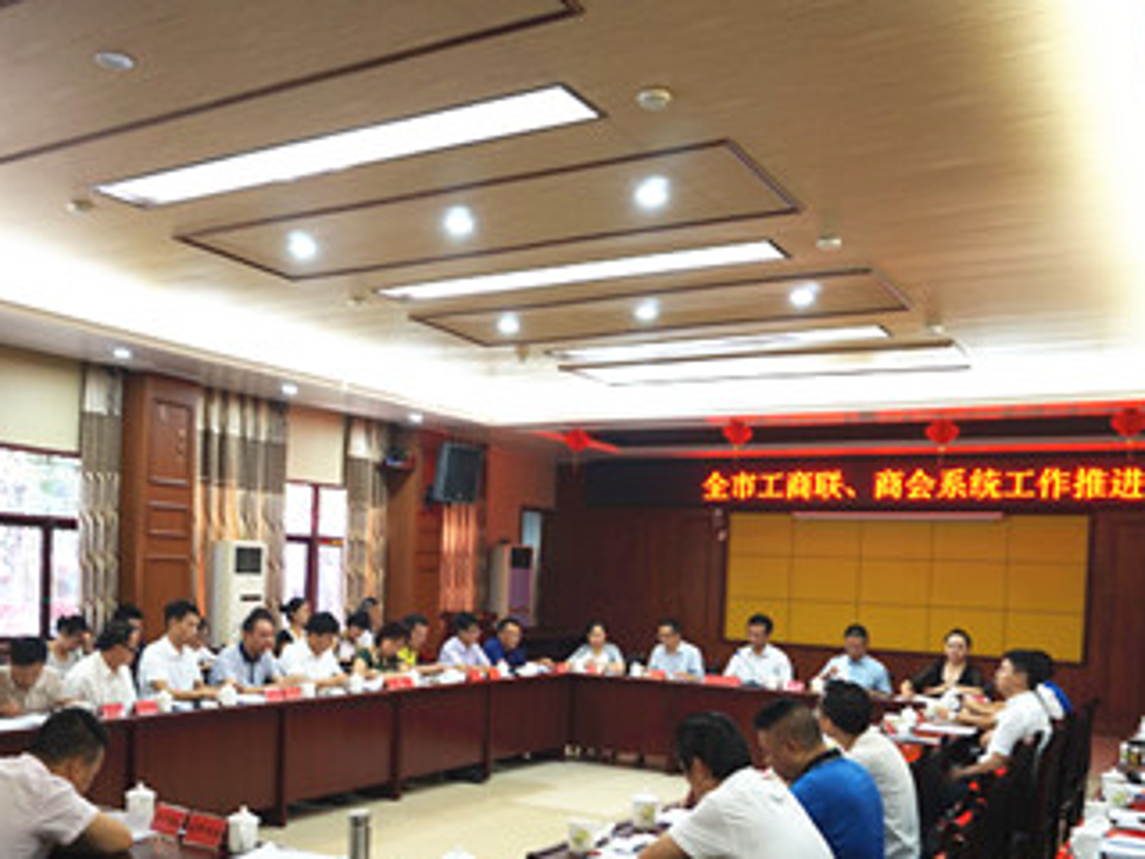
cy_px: 591
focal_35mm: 36
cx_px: 451
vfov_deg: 39.1
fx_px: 1191
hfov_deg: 51.0
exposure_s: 1/10
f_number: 6.3
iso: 200
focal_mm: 16
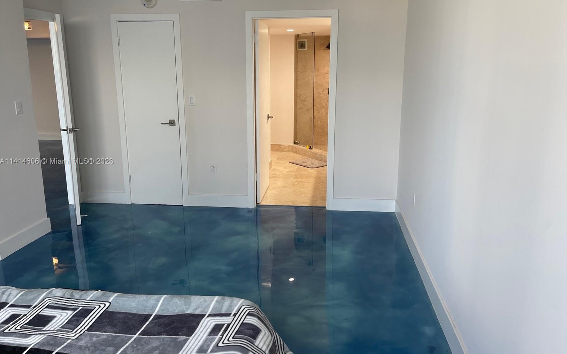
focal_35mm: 28
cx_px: 286
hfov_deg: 66.5
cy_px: 162
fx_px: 433
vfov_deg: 44.5
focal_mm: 5.1
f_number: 1.6
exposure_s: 1/121
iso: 80
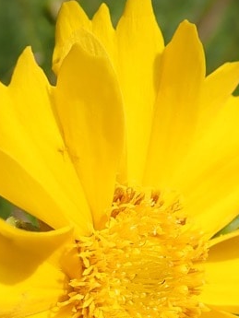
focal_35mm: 89
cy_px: 288
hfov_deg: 16.5
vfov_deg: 21.5
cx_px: 40
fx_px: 819
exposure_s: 1/200
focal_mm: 5.5
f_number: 9
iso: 100
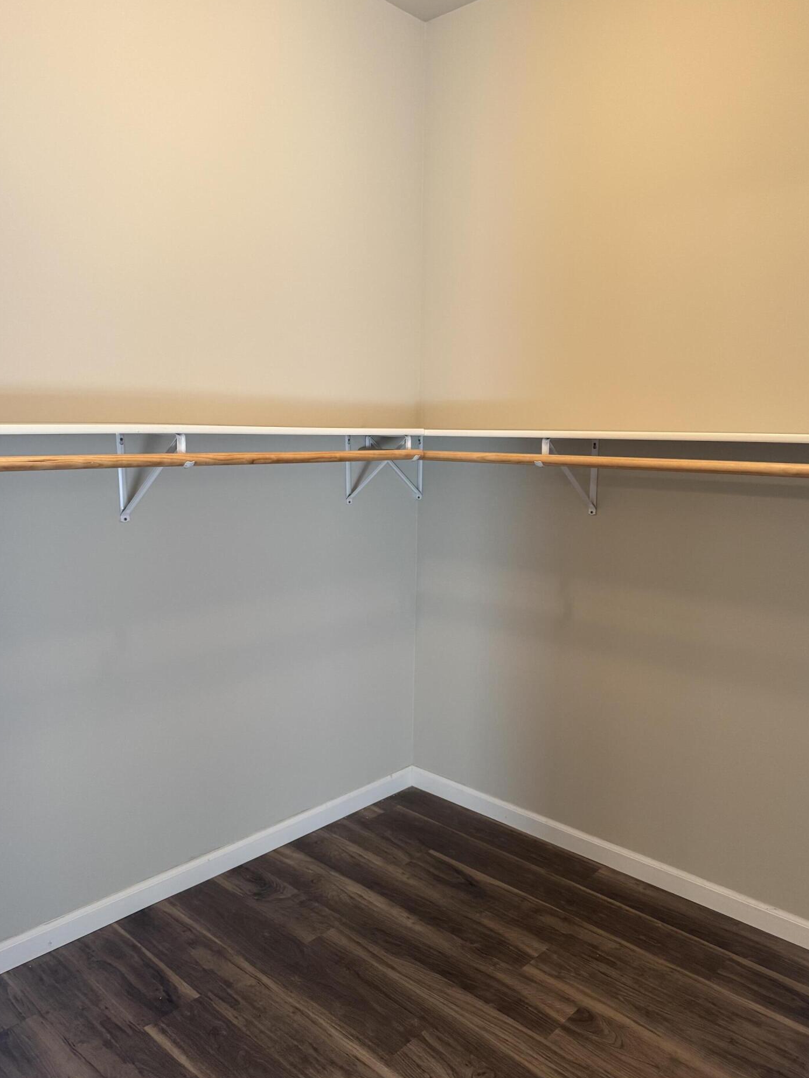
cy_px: 520
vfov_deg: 67.3
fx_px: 810
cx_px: 413
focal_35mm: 26
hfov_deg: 53.1
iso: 250
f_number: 1.78
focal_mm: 6.76
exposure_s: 1/60
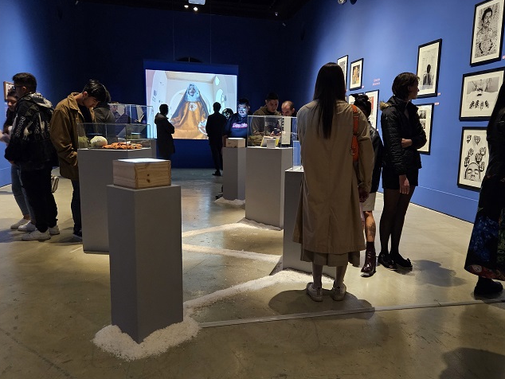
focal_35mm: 29
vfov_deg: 48.3
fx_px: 423
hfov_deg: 61.3
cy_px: 186
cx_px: 294
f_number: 1.8
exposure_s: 1/24
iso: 800
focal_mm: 5.4
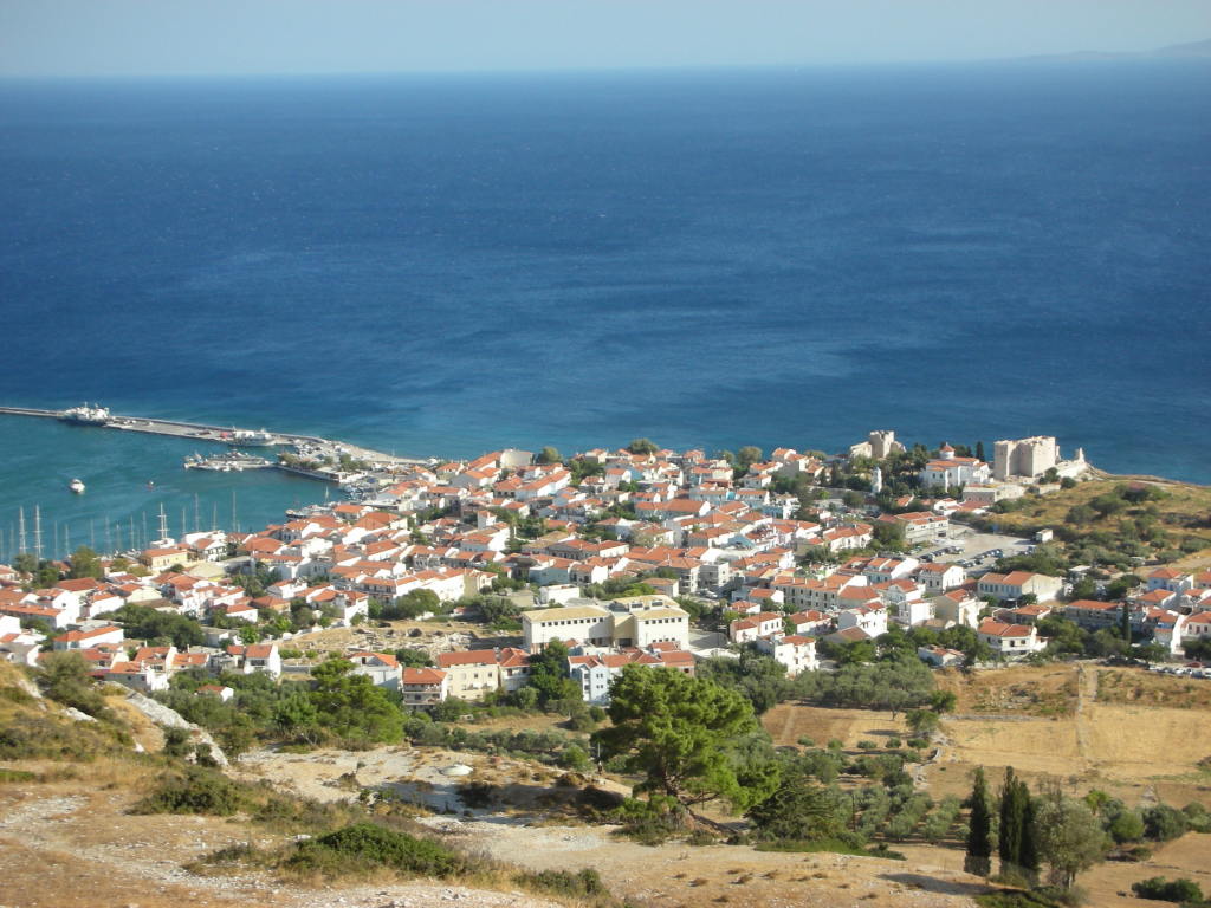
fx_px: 2554
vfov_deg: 20.2
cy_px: 454
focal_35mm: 73
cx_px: 606
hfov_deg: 26.7
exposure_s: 1/248
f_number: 4.4
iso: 50
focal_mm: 12.2
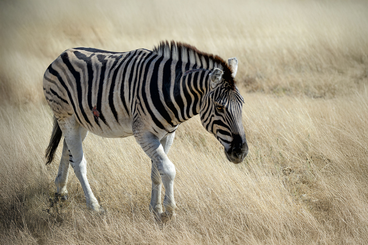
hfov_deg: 11.4
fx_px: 1840
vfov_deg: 7.6
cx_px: 184
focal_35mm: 180
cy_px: 122
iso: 900
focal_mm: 180
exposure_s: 1/4000
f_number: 6.3
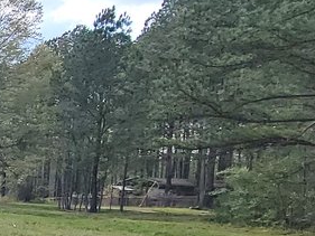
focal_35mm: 70
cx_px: -326
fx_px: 637
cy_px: 235
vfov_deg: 20.4
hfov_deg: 18.1
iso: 50
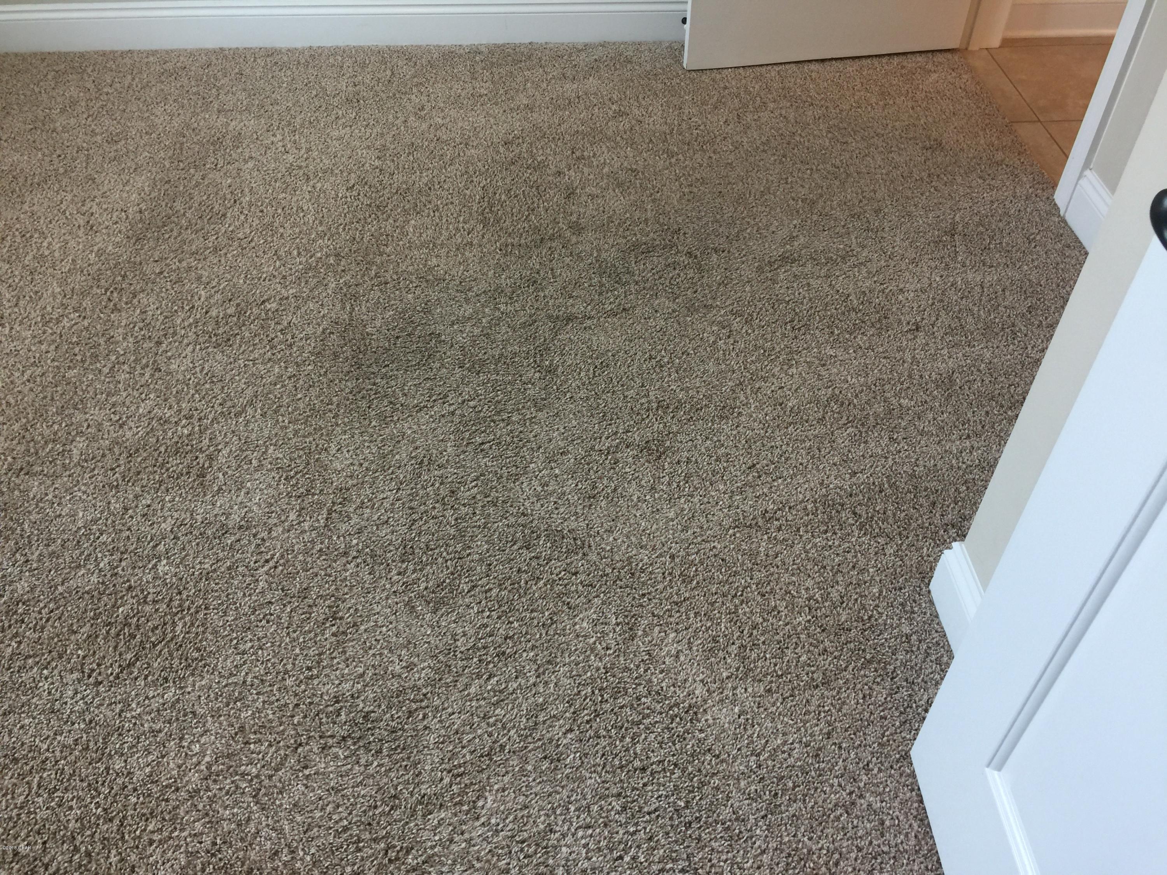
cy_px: 438
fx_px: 978
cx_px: 584
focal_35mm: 29
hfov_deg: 61.7
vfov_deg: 48.2
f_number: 2.2
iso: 32
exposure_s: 1/15
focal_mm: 4.15
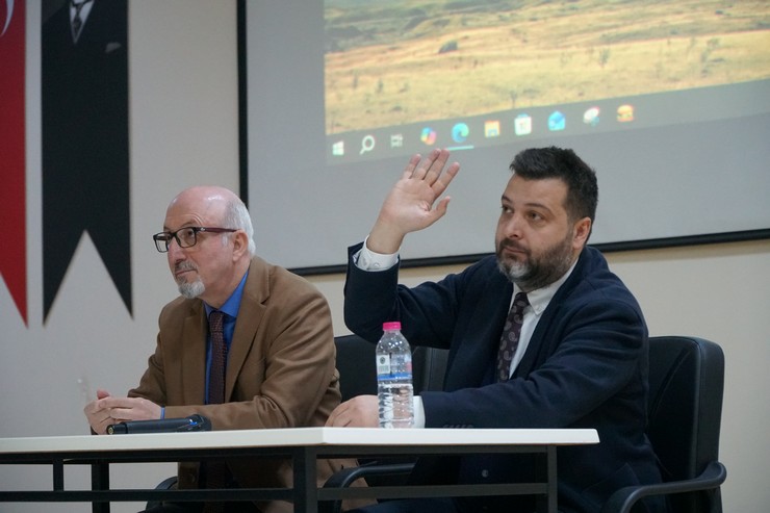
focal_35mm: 104
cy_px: 256
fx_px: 2213
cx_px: 385
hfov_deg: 19.7
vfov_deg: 13.2
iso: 6400
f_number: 4
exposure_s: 1/100
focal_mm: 69
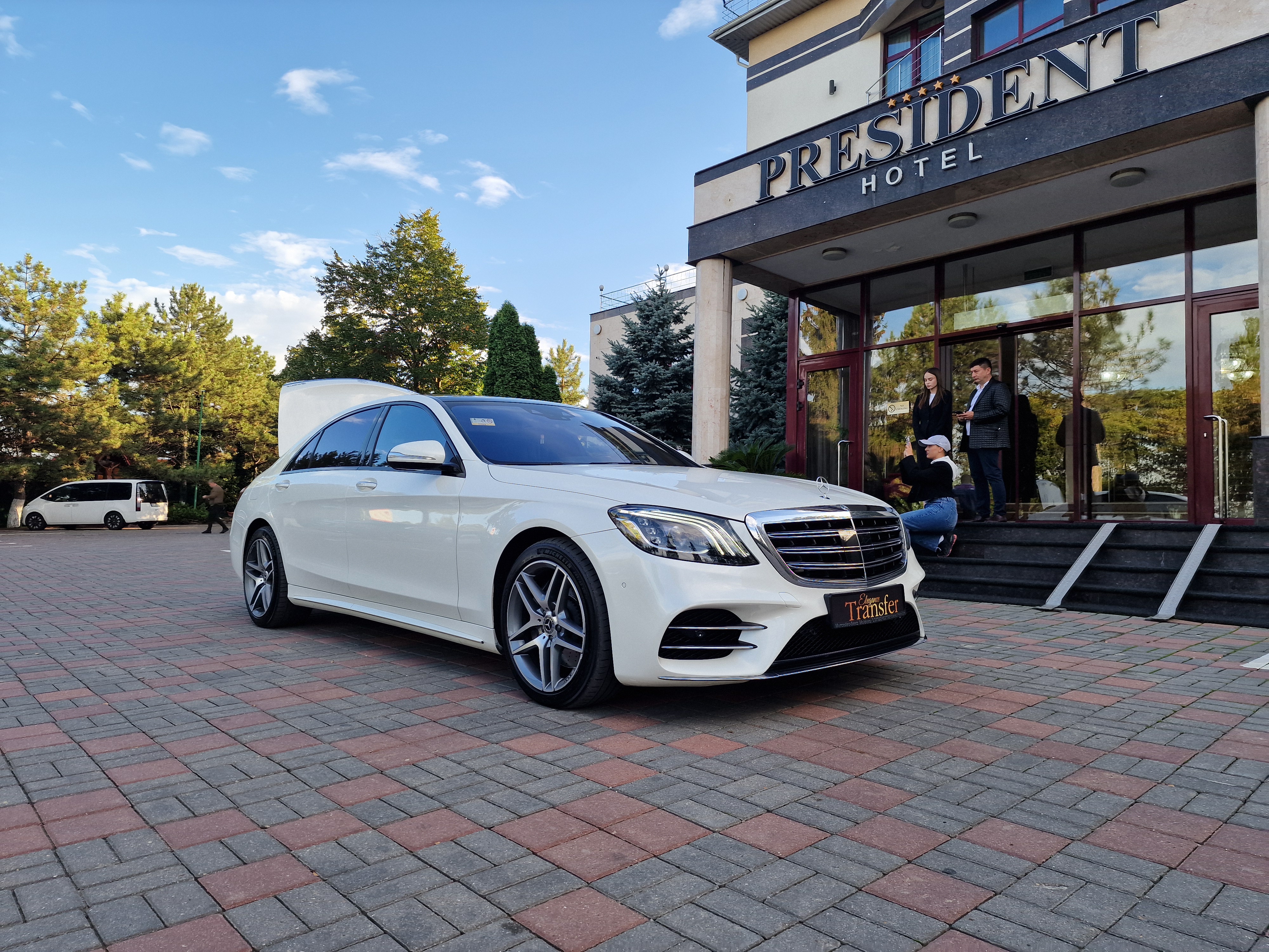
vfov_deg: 58.9
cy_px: 476
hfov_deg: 73.9
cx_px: 634
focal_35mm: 23
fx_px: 843
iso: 50
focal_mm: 6.4
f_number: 1.8
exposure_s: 1/250
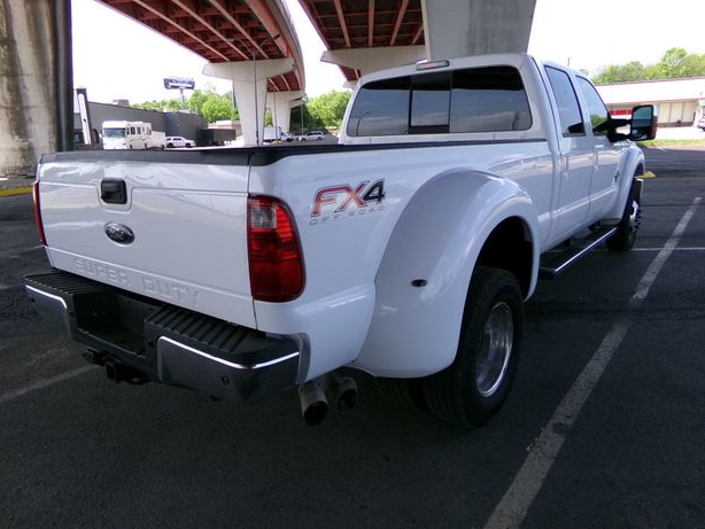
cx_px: 344
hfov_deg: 69.4
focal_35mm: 25
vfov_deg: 54.9
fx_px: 509
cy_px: 267
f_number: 3.7
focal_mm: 4.3
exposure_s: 1/250
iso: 100
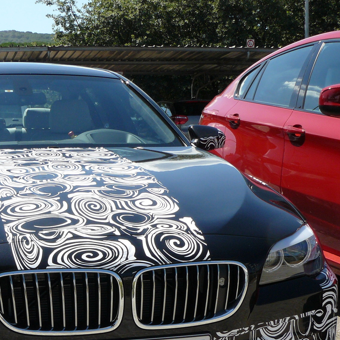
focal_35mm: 70
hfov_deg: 24.3
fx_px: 778
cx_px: 72
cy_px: 252
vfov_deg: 24.4
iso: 100
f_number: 5.6
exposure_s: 1/320
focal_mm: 6
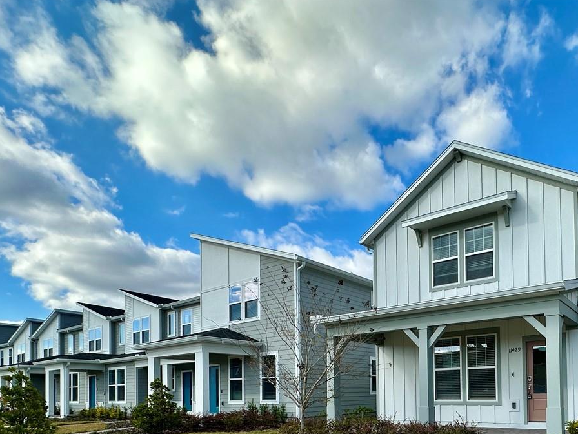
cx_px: 421
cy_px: 384
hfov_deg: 65.8
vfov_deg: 49.4
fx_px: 417
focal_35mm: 25
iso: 50
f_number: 2.2
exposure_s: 1/1221
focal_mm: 2.22
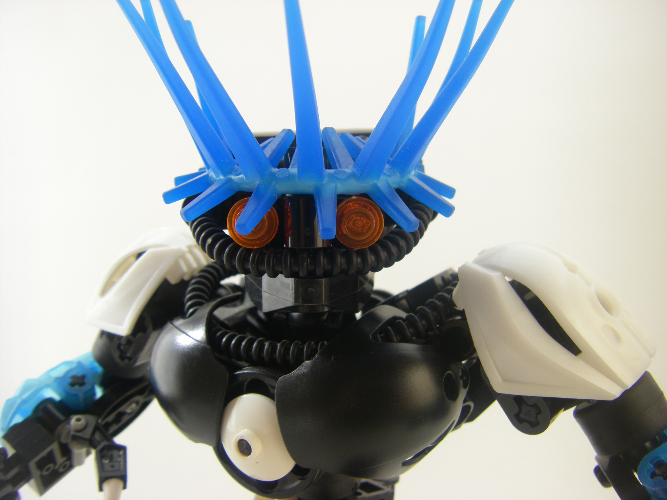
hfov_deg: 49.0
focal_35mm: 38
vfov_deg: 37.7
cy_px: 250
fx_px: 732
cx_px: 334
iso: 64
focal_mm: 6.3
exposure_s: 1/100
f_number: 3.5
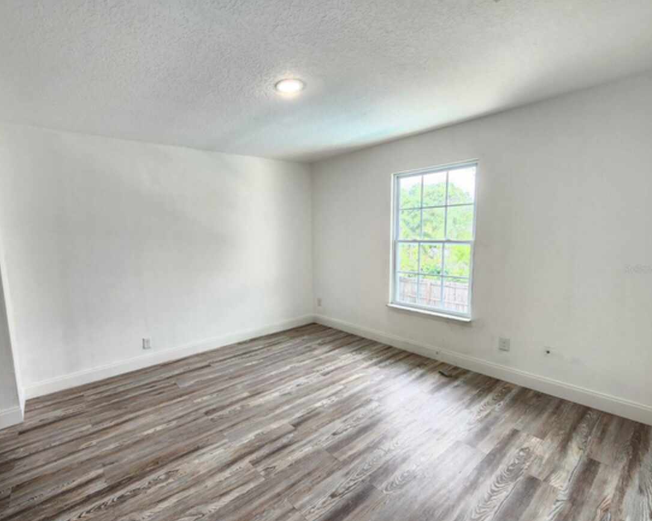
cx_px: 284
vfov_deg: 84.0
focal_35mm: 15
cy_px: 269
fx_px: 289
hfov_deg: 96.3
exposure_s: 1/60
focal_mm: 2.2
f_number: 2.2
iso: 200
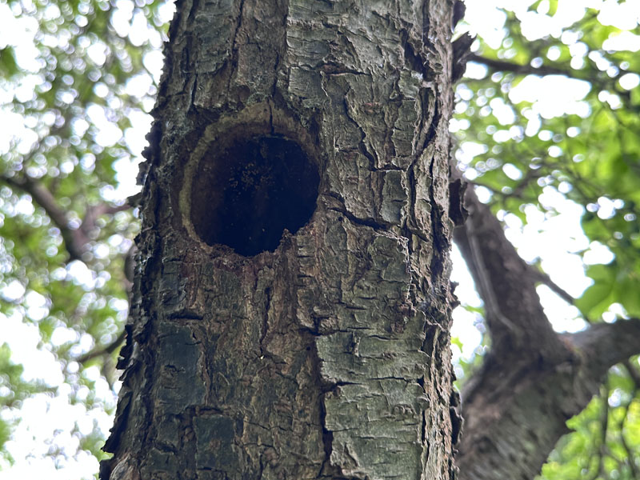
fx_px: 555
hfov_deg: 60.0
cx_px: 323
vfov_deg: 46.6
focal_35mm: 30
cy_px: 203
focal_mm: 6.86
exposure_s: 1/99
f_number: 1.78
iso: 250
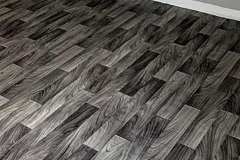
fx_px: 447
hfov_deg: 27.8
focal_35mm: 67
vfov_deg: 19.5
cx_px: -16
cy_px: -13
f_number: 2.2
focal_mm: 2.22
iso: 250
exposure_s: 1/60
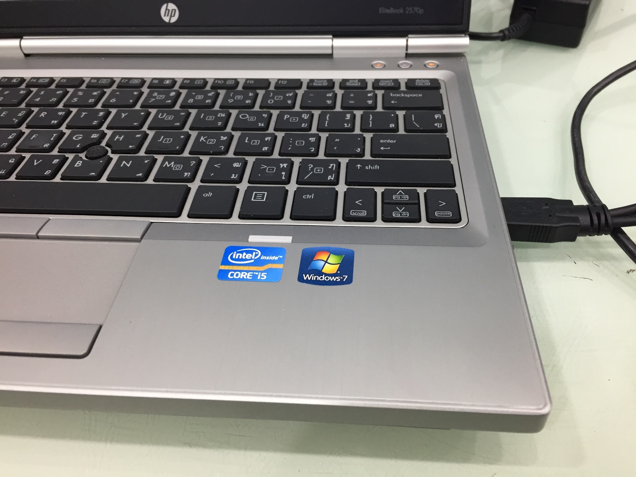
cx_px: 318
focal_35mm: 29
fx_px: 533
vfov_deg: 48.2
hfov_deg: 61.7
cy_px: 238
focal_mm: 4.15
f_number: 2.2
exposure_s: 1/33
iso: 125
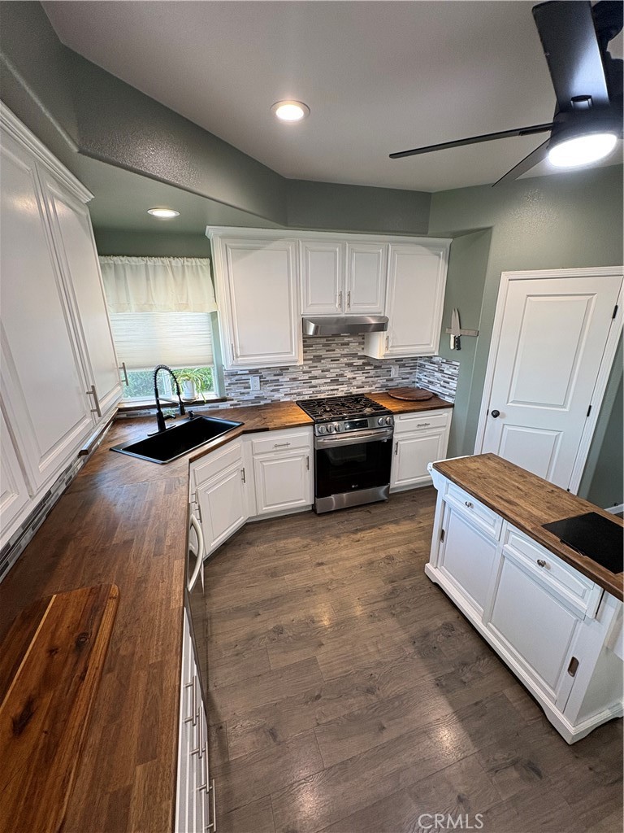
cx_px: 312
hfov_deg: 85.7
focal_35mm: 14
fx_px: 336
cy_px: 416
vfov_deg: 102.1
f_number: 2.2
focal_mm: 2.22
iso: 125
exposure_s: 1/60
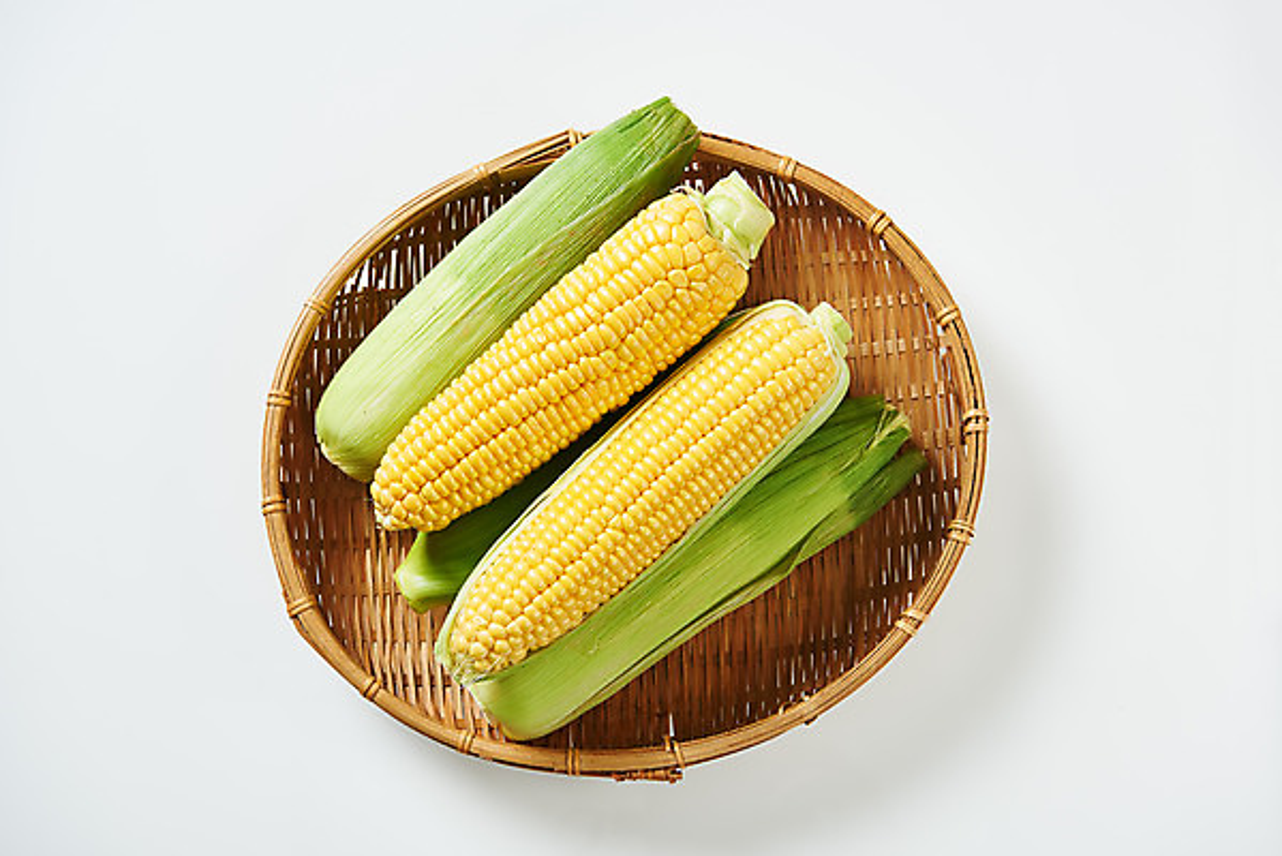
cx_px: 641
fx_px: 2494
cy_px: 428
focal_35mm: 70
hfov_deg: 28.8
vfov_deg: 19.5
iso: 100
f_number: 8
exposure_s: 1/125
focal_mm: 70
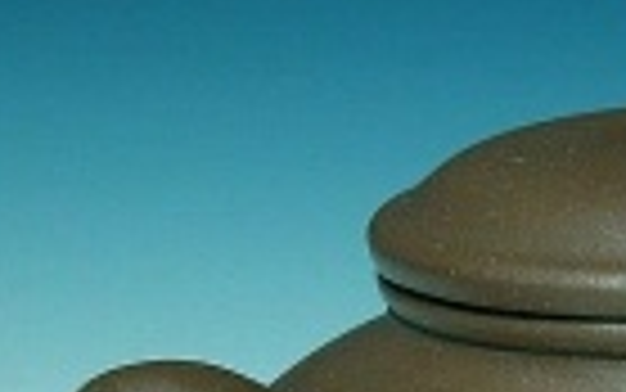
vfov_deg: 5.9
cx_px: 775
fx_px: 3789
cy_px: 527
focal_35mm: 222
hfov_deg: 9.3
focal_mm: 18.8
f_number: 7.5
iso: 172
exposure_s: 1/4.2
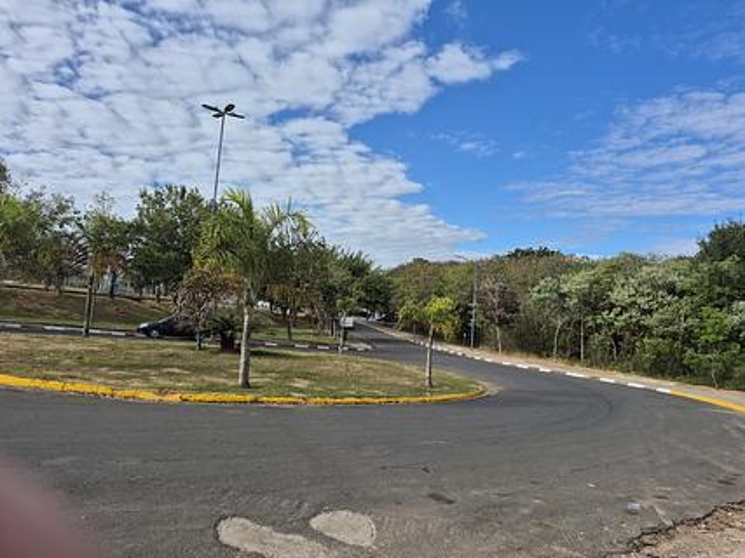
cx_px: 372
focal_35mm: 23
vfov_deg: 58.9
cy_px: 279
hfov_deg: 73.9
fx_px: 495
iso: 25
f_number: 1.8
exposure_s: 1/1384
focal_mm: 5.4
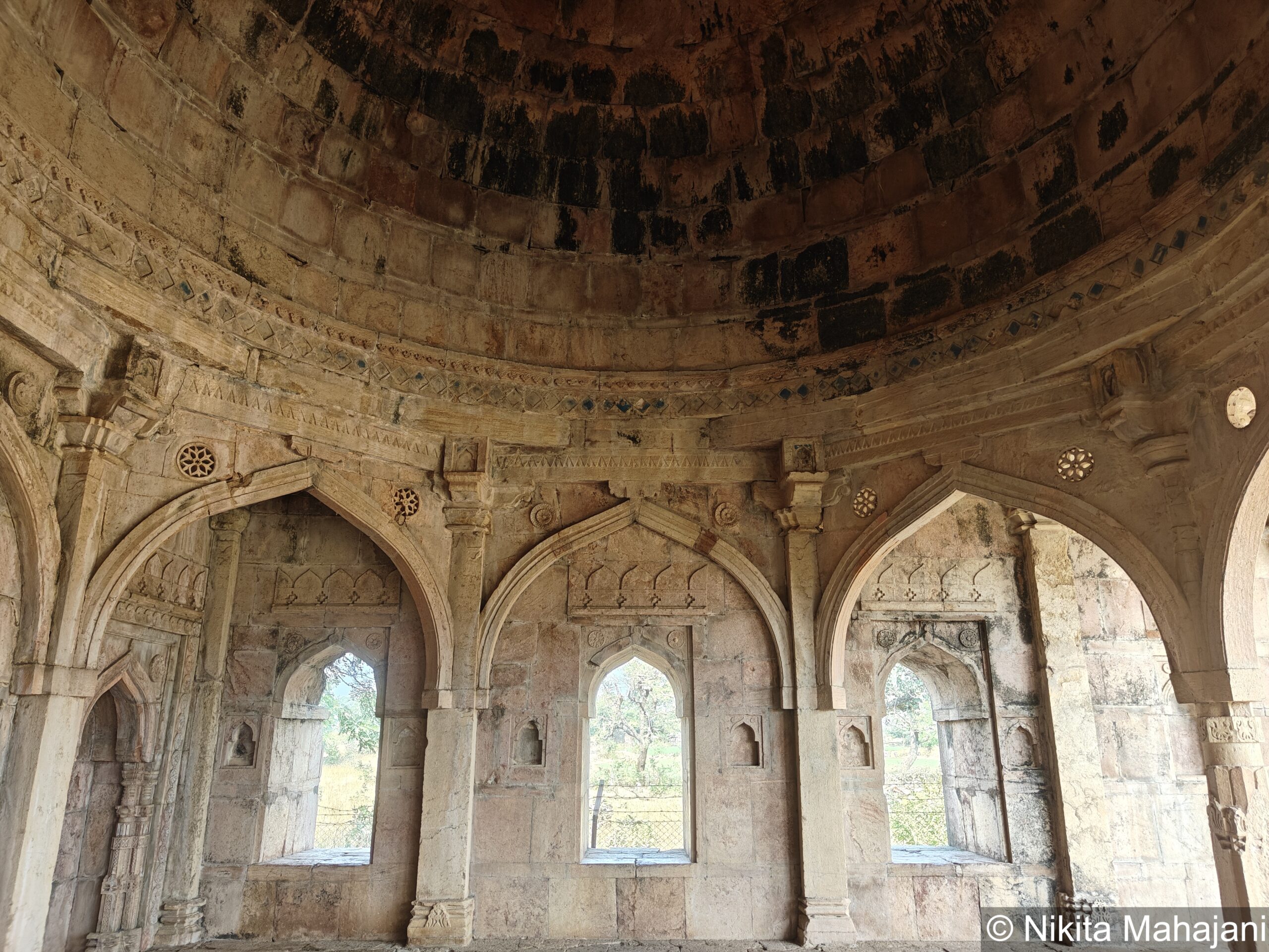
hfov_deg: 71.6
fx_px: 880
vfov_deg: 56.8
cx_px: 634
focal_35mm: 24
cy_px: 476
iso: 50
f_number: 1.8
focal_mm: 5.59
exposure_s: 1/159
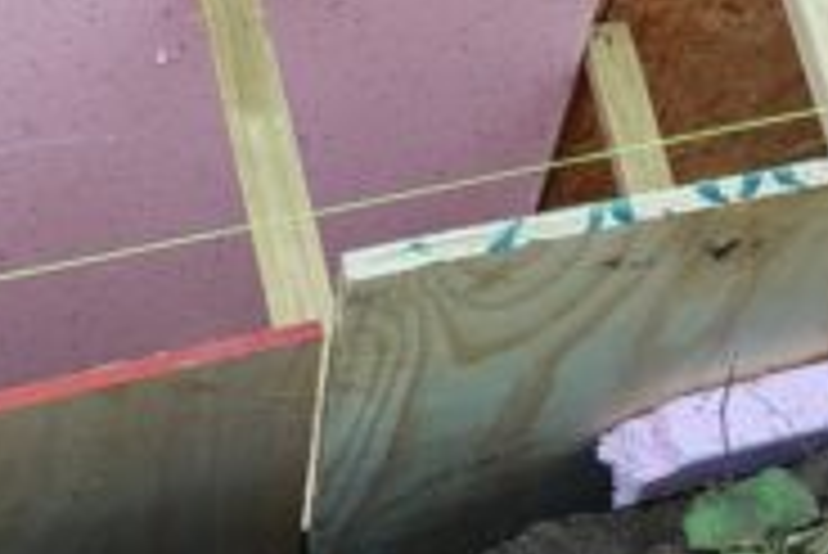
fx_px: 1795
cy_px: -365
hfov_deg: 25.9
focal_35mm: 78
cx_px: 522
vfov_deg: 15.6
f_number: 1.88
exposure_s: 1/150
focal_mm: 5.59
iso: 50
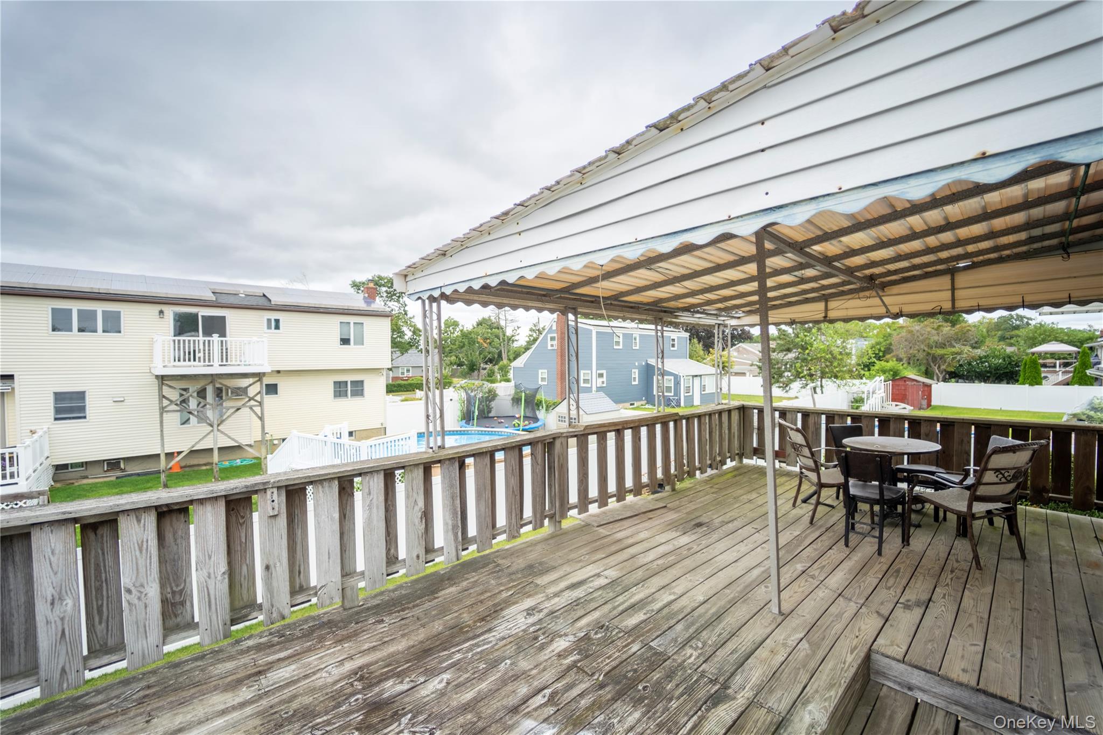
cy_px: 368
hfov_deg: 104.3
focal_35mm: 14
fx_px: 429
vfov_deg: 81.2
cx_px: 552
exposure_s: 1/5000
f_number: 2.8
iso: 400
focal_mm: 14
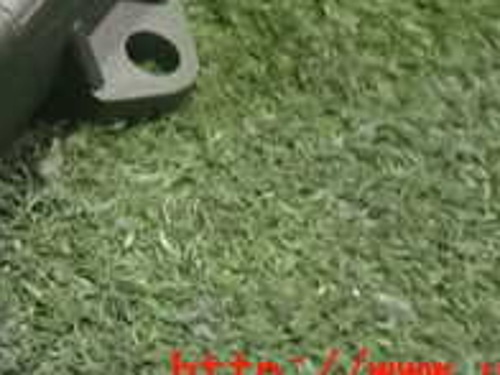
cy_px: -166
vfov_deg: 15.0
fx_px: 1329
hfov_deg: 20.5
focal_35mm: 92
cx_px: -18
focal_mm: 5.4
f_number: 2.3
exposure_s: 1/30
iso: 1600
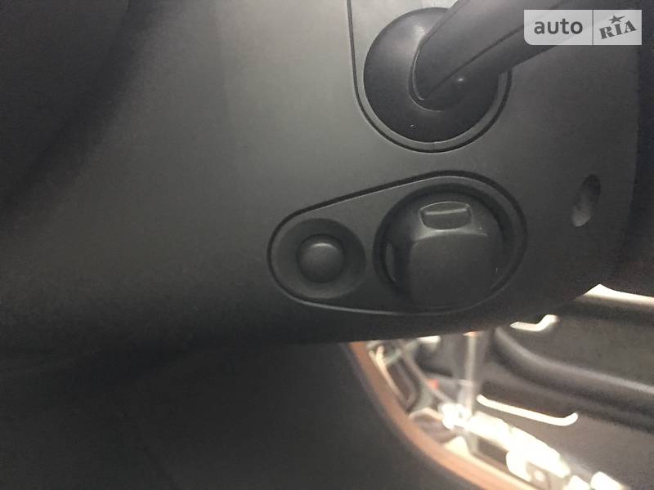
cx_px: 327
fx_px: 548
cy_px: 245
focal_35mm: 29
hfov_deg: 61.7
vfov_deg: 48.2
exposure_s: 1/4
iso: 160
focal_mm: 4.2
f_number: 2.2
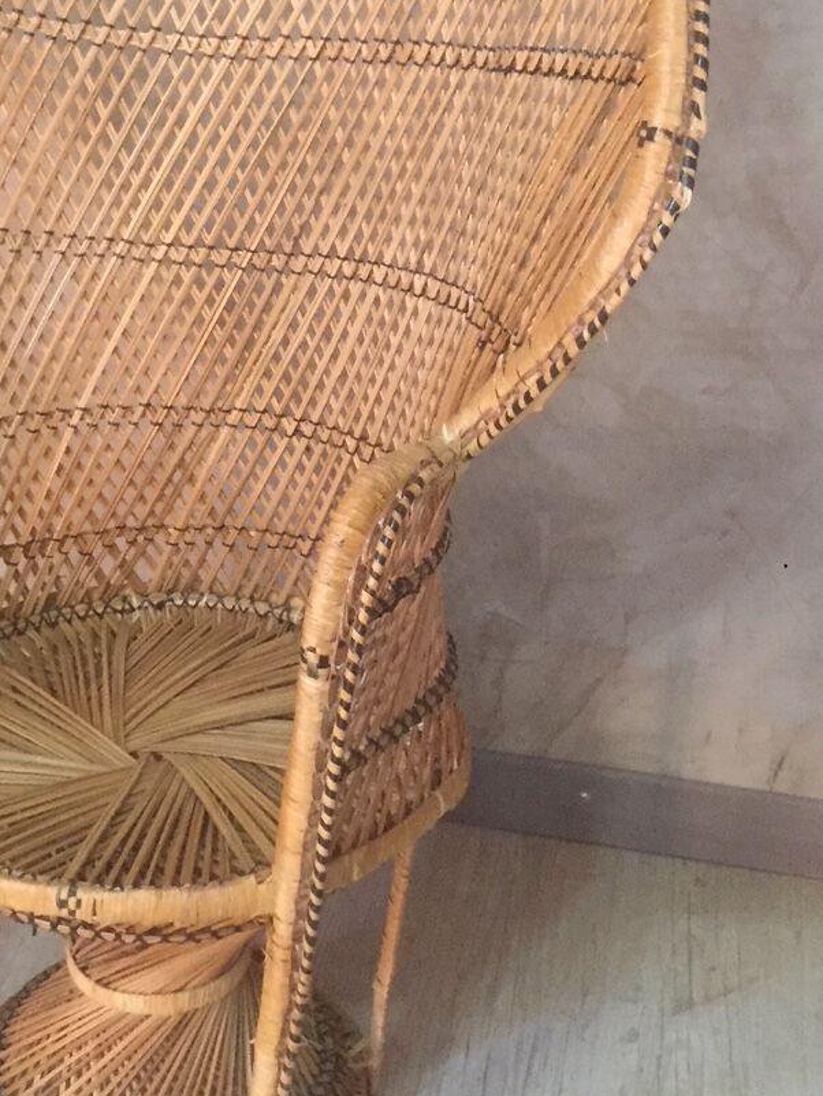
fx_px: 1869
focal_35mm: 59
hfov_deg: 24.8
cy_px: 413
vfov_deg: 32.5
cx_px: 377
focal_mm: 4.15
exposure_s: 1/20
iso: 250
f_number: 2.2
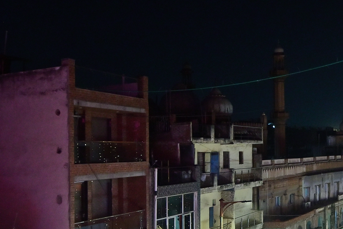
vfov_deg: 15.3
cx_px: 254
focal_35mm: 88
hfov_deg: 22.9
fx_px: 838
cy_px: 224
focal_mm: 24
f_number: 6.3
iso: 1000
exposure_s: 1/25
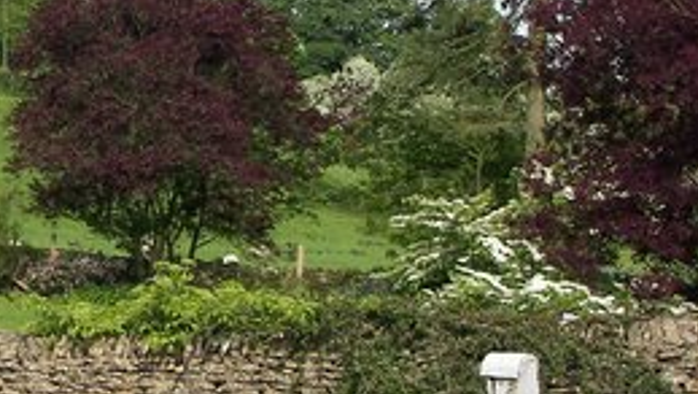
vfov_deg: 9.4
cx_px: 156
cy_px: 76
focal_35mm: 129
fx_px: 2389
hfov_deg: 16.5
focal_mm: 8
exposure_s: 1/640
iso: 50
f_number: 2.8
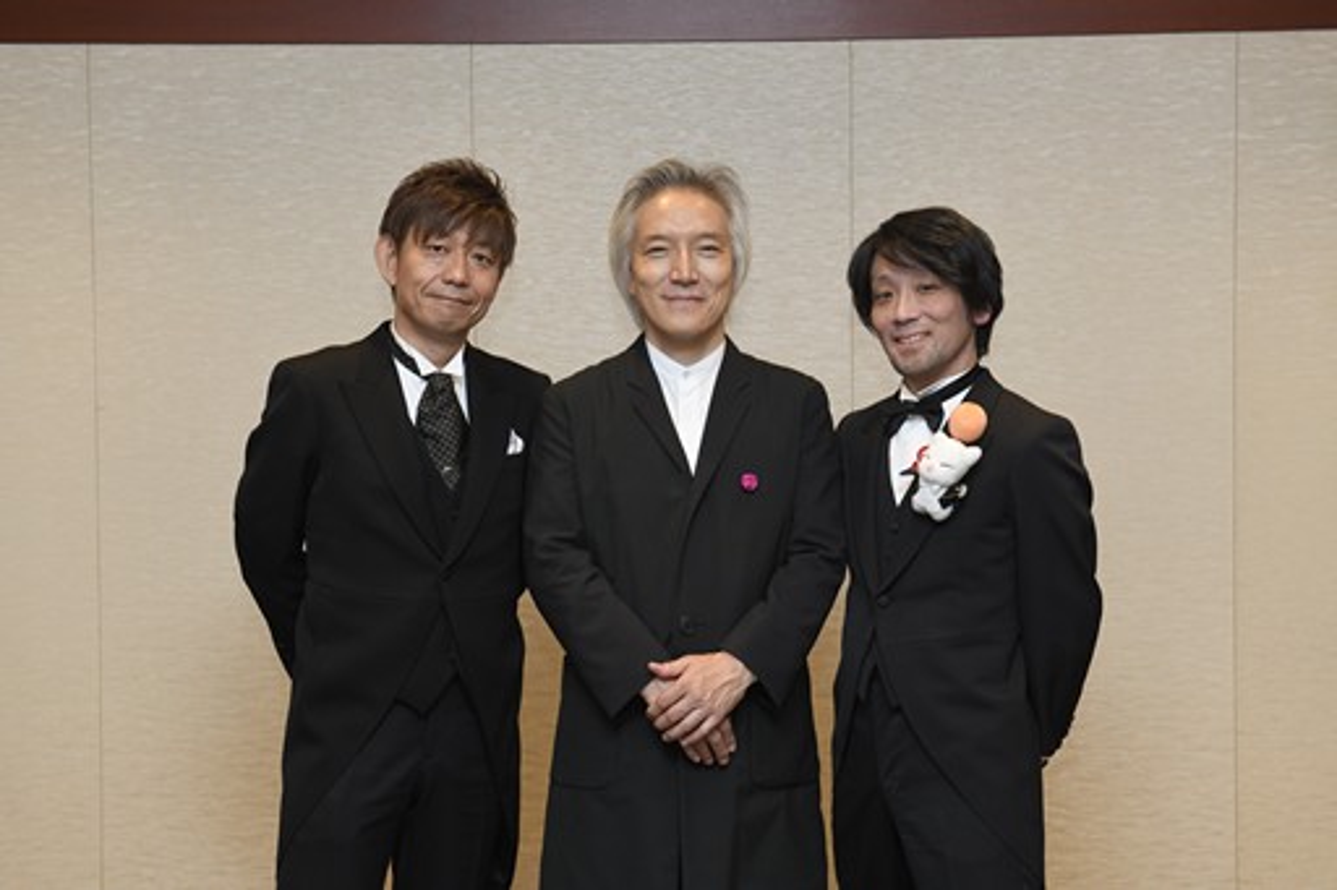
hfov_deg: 35.7
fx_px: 2079
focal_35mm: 56
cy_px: 445
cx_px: 668
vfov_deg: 24.2
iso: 1000
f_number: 5
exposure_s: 1/160
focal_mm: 56
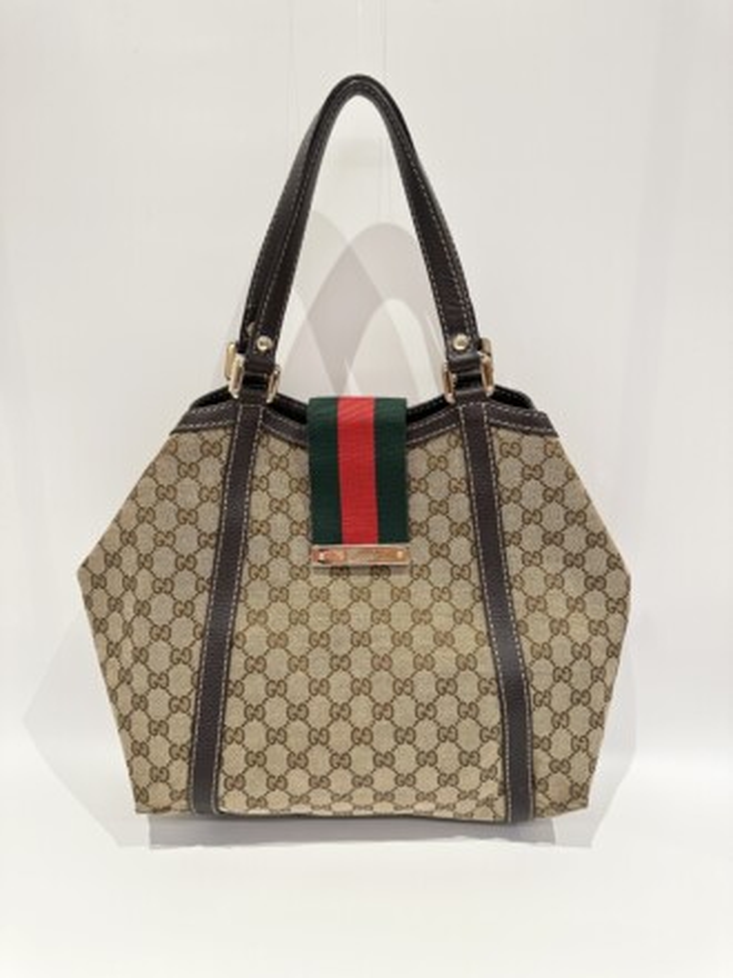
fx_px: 678
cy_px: 489
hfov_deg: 56.8
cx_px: 366
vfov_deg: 71.6
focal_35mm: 24
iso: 160
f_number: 1.78
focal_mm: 6.86
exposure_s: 1/50
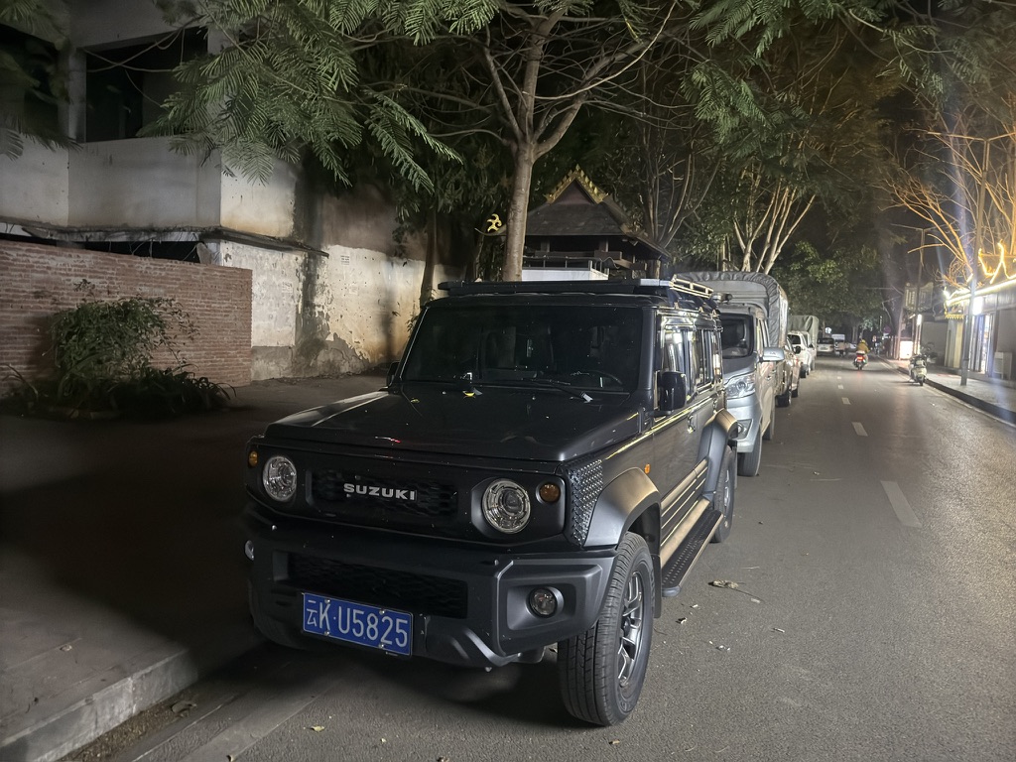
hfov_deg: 71.6
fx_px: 704
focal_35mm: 24
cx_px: 508
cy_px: 381
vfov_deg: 56.8
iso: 5000
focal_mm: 6.76
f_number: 1.78
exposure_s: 1/14
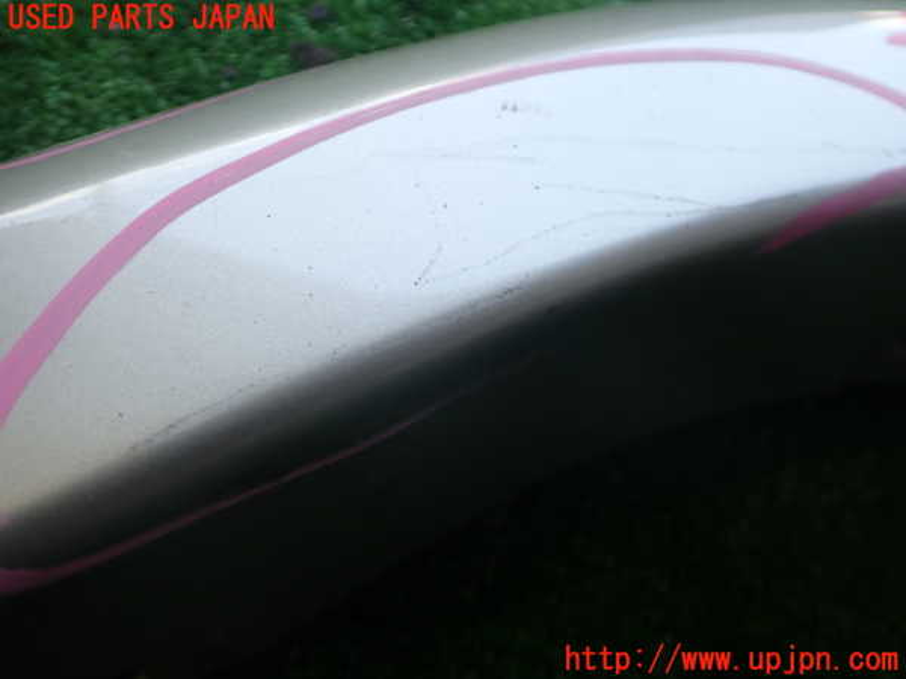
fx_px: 785
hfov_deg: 60.0
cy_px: 340
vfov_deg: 46.8
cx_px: 453
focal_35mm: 30
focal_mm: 5.4
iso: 160
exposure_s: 1/200
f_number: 2.3
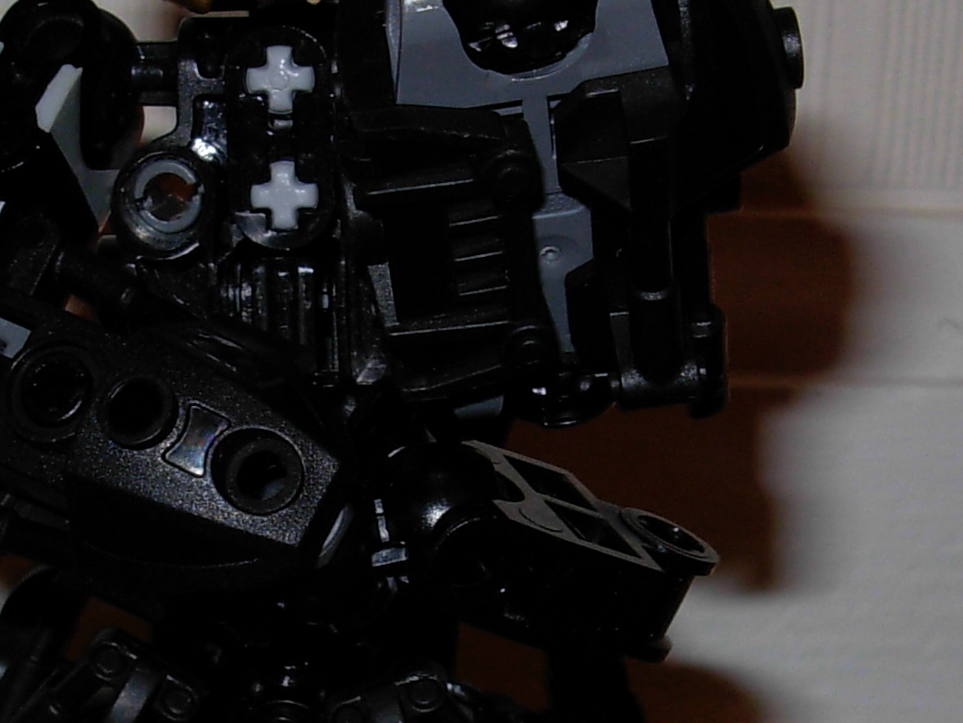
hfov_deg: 17.5
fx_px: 3117
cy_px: 372
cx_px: 342
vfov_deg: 13.2
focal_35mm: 112
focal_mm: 6.3
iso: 79
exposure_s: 1/22.6
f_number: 4.9
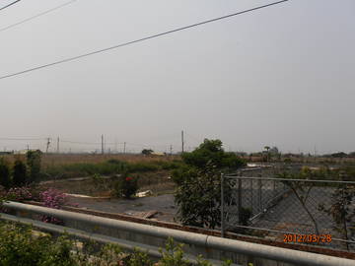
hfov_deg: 71.6
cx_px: 178
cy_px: 133
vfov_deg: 56.8
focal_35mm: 24
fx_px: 246
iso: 80
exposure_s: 1/640
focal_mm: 4.2
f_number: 7.9
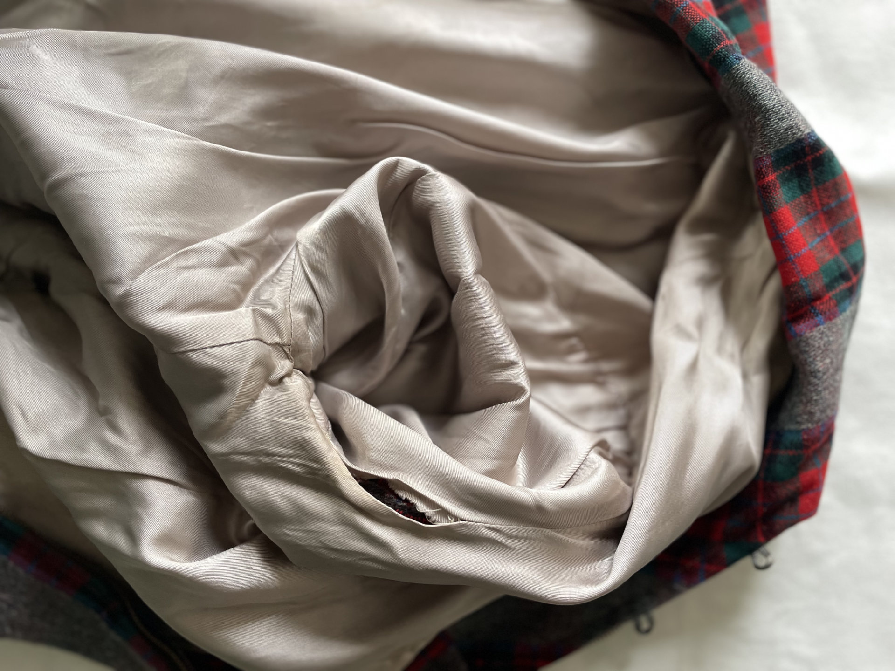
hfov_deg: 67.3
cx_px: 448
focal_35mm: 26
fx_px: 672
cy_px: 336
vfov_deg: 53.1
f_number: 1.6
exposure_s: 1/74
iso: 125
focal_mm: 4.2
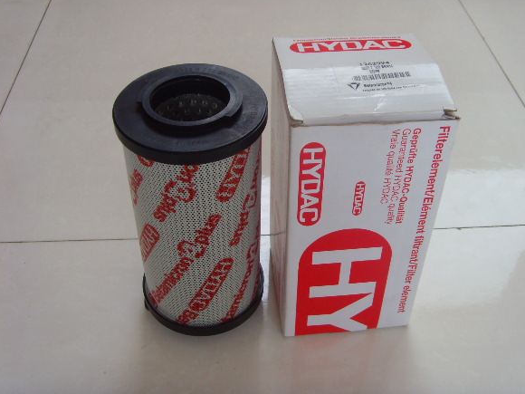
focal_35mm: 43
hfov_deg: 43.8
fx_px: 652
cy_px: 198
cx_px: 286
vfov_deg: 33.6
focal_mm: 6.6
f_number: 3.5
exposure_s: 1/90
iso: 100
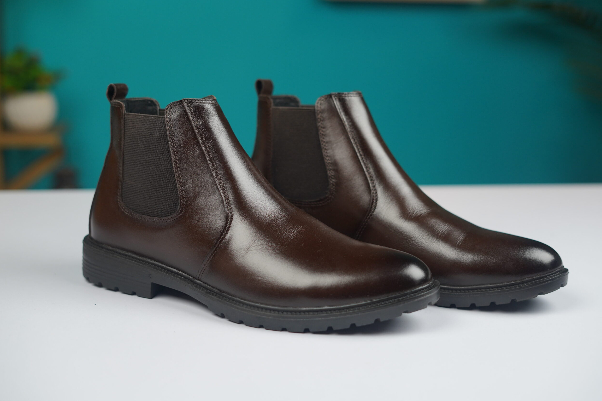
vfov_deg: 26.5
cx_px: 301
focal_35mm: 51
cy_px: 198
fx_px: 853
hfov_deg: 38.9
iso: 640
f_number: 2.8
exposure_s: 1/250
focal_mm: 50
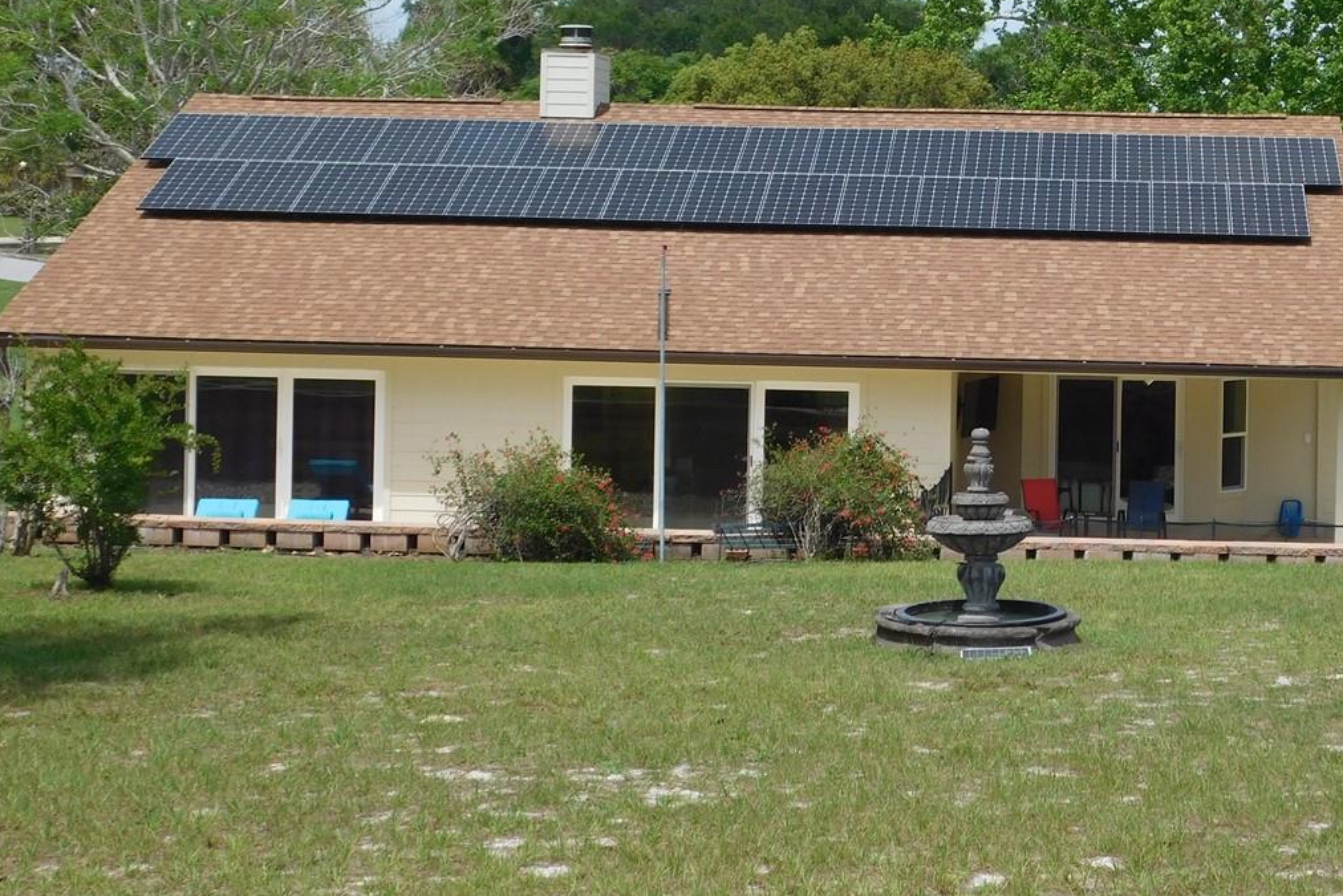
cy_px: 207
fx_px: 2761
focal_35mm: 74
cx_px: 952
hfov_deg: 27.1
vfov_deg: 18.3
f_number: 3.7
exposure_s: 1/1250
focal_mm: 8
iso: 125
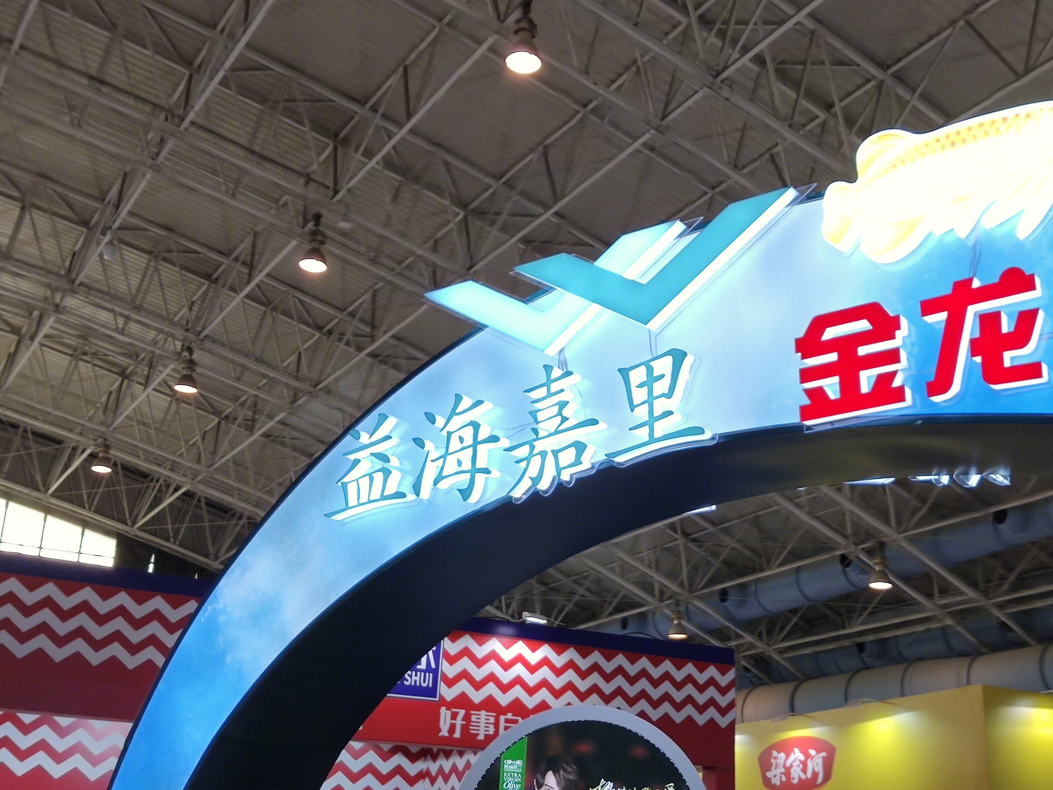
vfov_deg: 32.2
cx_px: 651
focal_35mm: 45
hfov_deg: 41.8
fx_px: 1369
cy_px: 412
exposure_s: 1/100
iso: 119
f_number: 1.75
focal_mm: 4.75
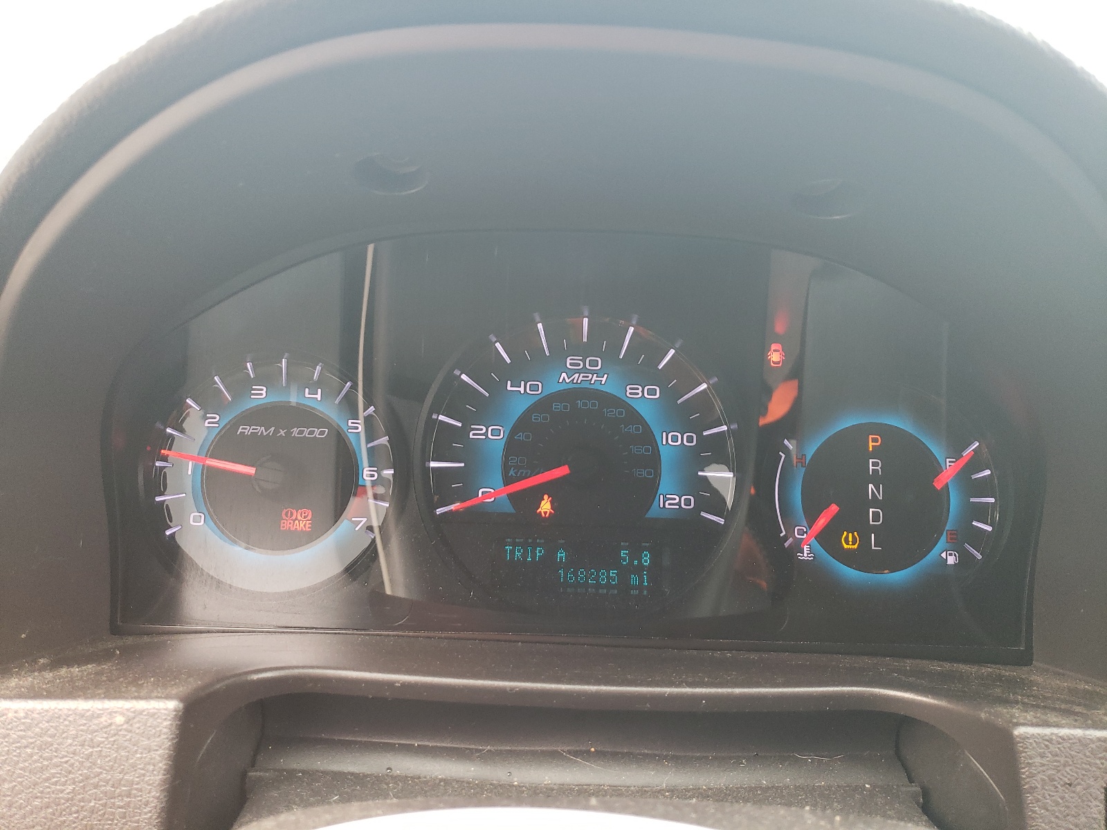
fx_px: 831
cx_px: 554
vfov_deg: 53.1
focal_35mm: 26
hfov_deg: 67.3
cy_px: 415
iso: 115
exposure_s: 1/50
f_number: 1.5
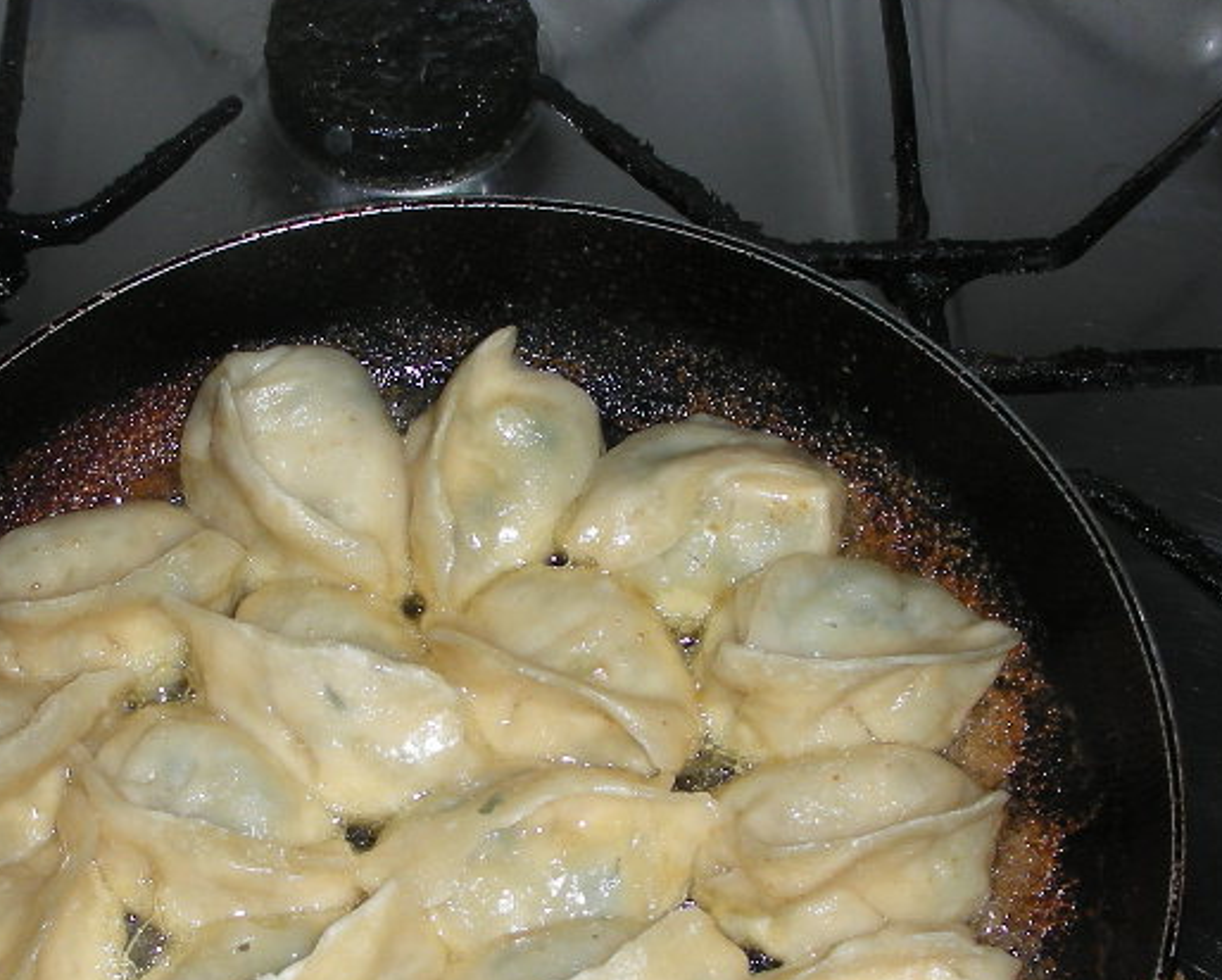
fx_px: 2461
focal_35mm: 68
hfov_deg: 27.8
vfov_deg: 22.5
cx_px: 456
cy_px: 611
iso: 50
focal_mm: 5.8
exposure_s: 1/60.1
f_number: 3
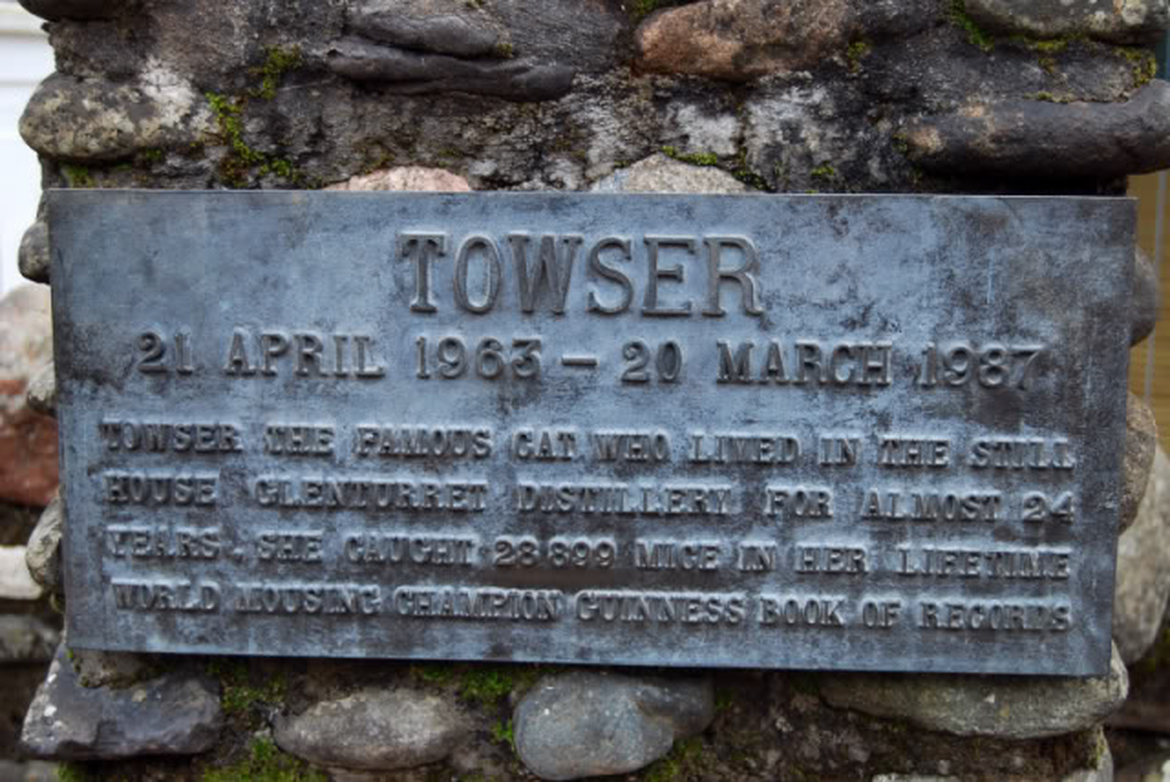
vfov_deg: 26.5
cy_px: 391
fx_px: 1659
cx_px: 585
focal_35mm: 51
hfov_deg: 38.8
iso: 200
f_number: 4.5
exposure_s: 1/30
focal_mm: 34
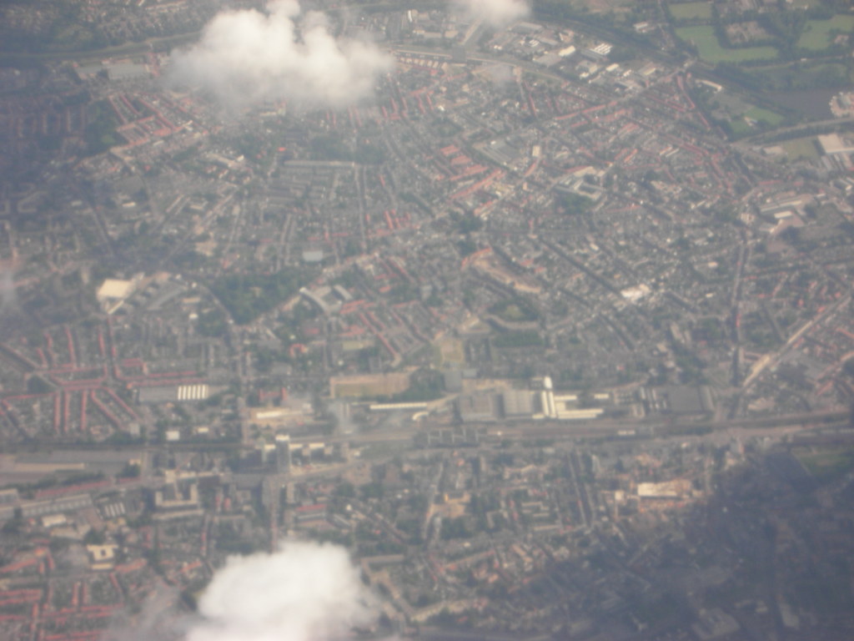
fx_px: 2590
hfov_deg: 18.7
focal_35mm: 105
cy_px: 320
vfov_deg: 14.1
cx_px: 427
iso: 50
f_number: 5.4
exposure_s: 1/112
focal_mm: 17.4
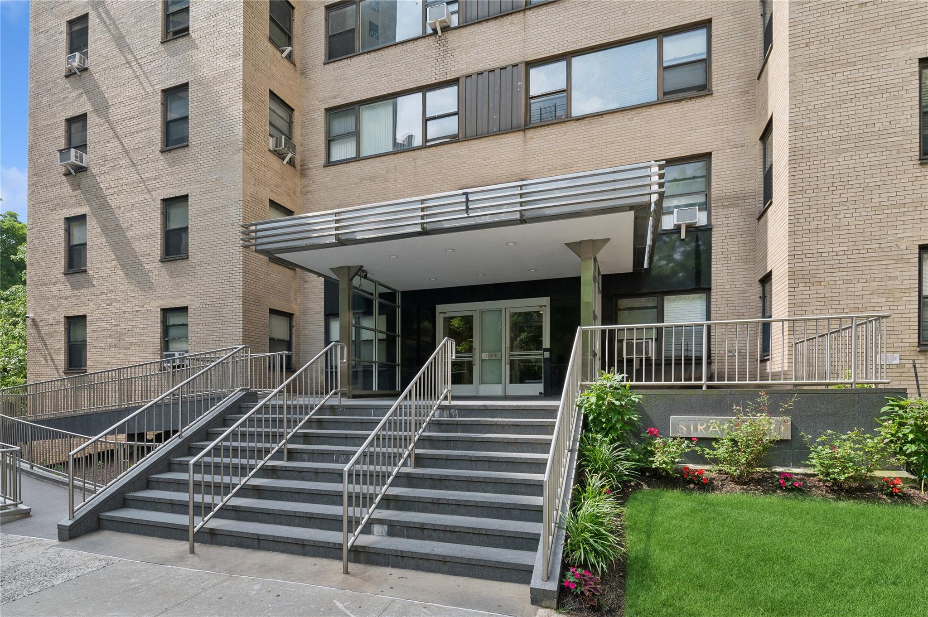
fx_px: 438
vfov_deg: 70.3
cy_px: 308
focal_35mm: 17
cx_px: 464
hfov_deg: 93.3
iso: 640
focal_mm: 17
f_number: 14
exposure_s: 1/125
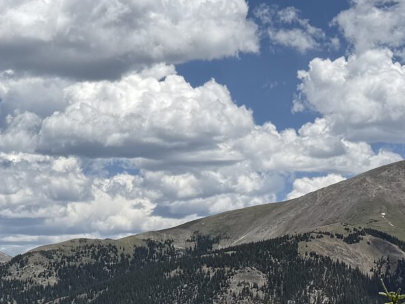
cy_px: 157
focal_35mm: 104
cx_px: 60
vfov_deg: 14.2
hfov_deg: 18.7
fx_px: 1217
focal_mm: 6.76
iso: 80
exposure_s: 1/9091
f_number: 1.78
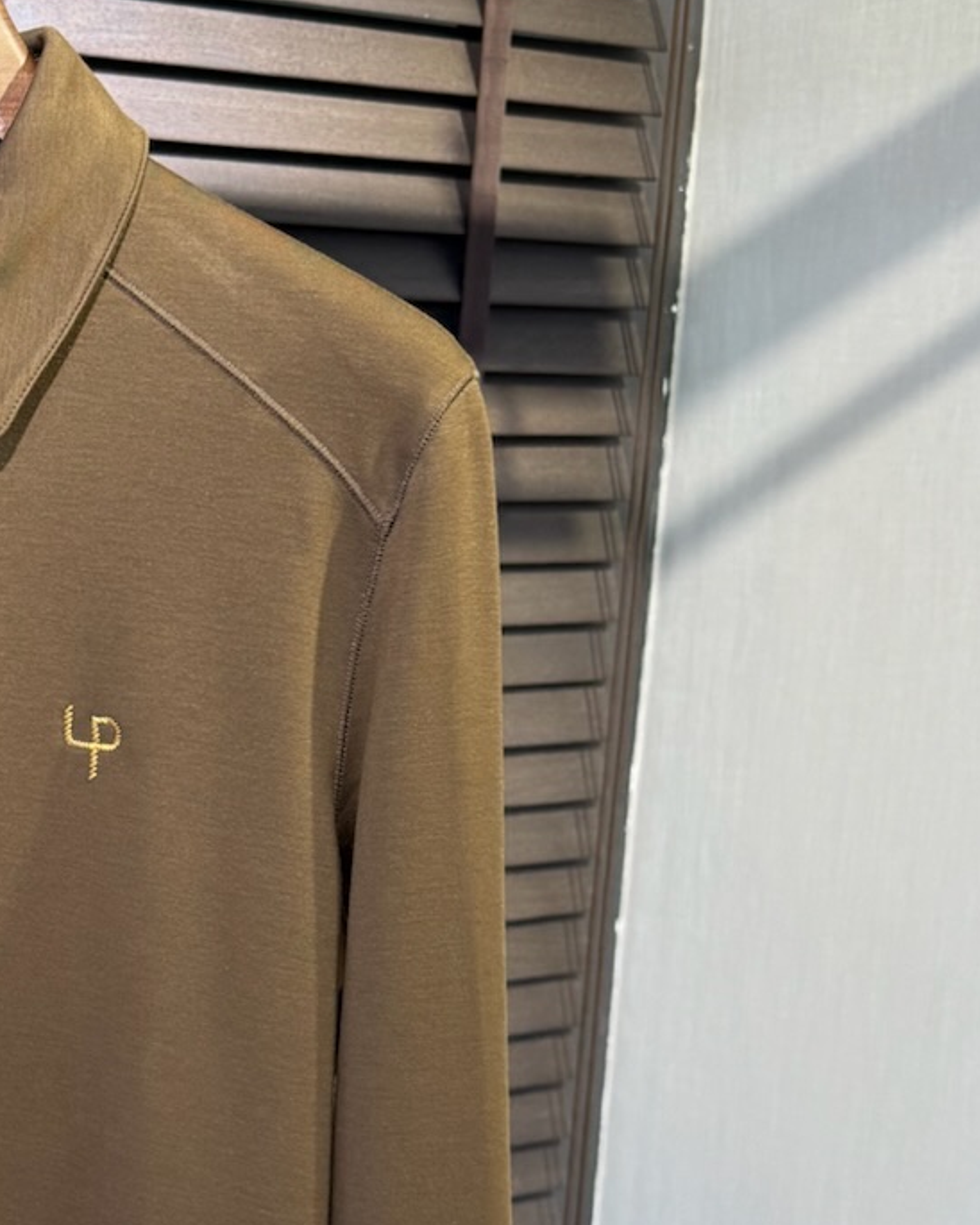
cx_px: -154
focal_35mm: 70
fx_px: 2538
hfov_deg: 20.6
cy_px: 978
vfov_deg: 26.6
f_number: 1.78
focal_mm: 6.76
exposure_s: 1/121
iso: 200
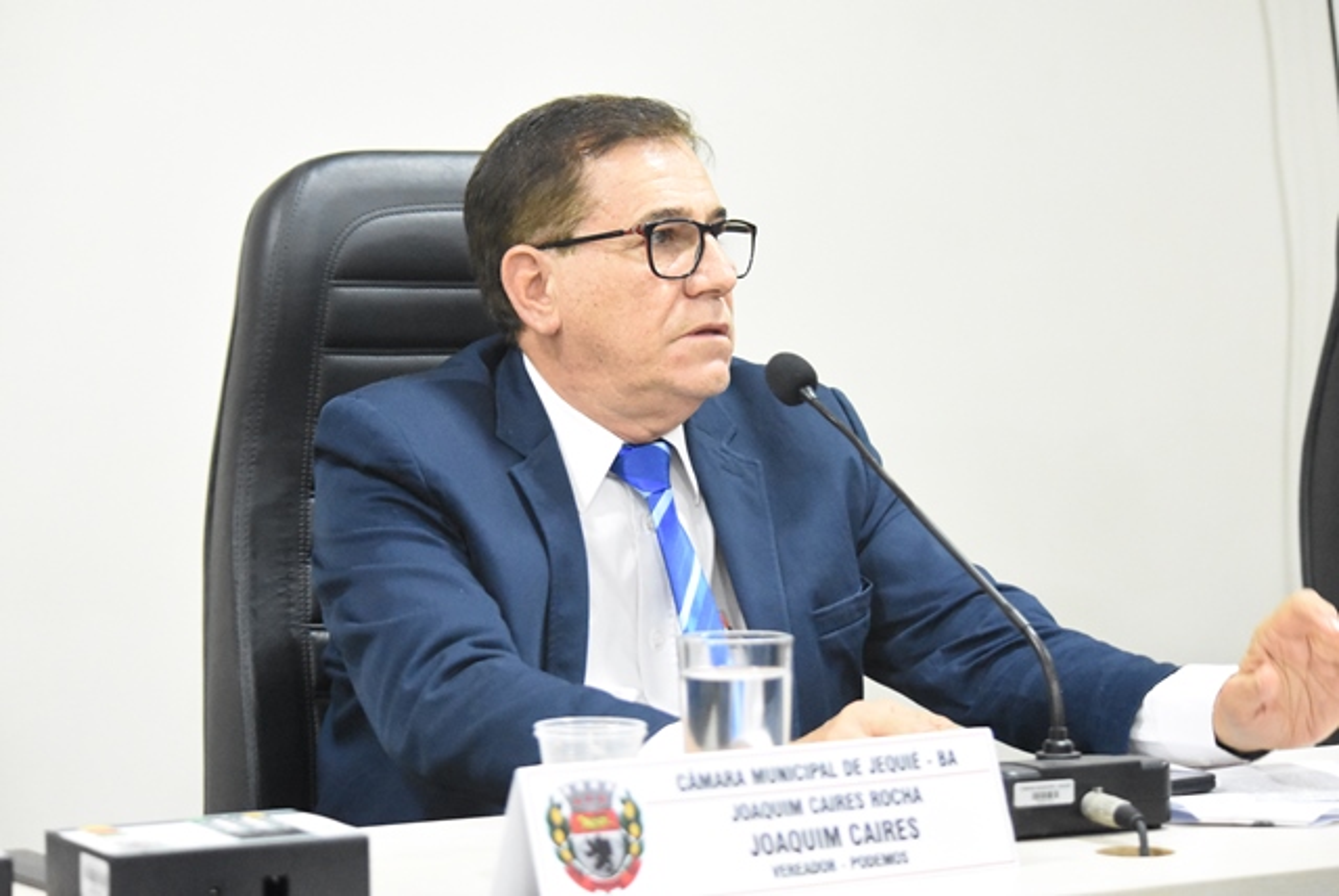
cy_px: 448
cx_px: 670
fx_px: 3462
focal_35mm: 93
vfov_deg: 14.7
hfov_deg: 21.9
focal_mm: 62
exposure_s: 1/100
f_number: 4.5
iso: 8000
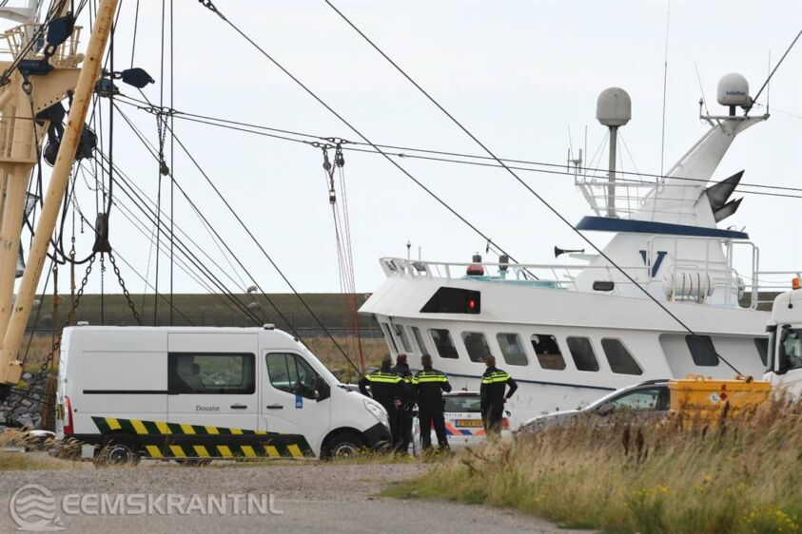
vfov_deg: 4.6
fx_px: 6683
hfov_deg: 6.9
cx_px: 401
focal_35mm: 300
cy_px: 267
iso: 400
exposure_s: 1/500
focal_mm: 200
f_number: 9
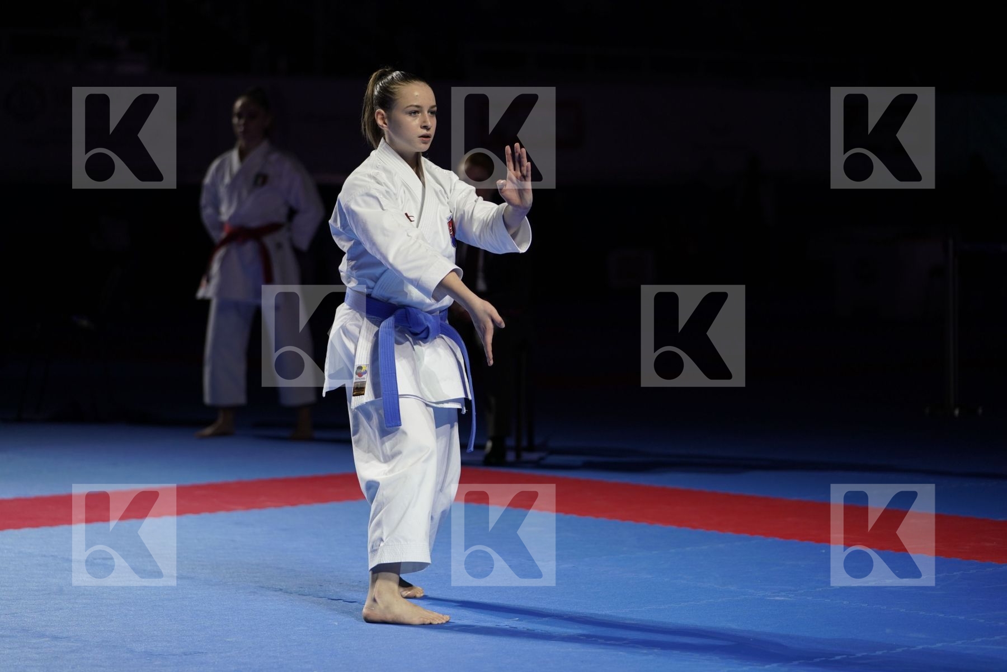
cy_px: 336
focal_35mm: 113
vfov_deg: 12.1
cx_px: 504
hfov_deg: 18.1
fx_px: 3161
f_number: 2.8
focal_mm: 113
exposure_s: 1/500
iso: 400
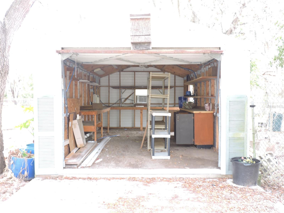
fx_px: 287
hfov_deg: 52.6
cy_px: 106
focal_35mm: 35
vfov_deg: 40.7
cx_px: 142
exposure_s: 1/50
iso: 180
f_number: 3.3
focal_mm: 6.2
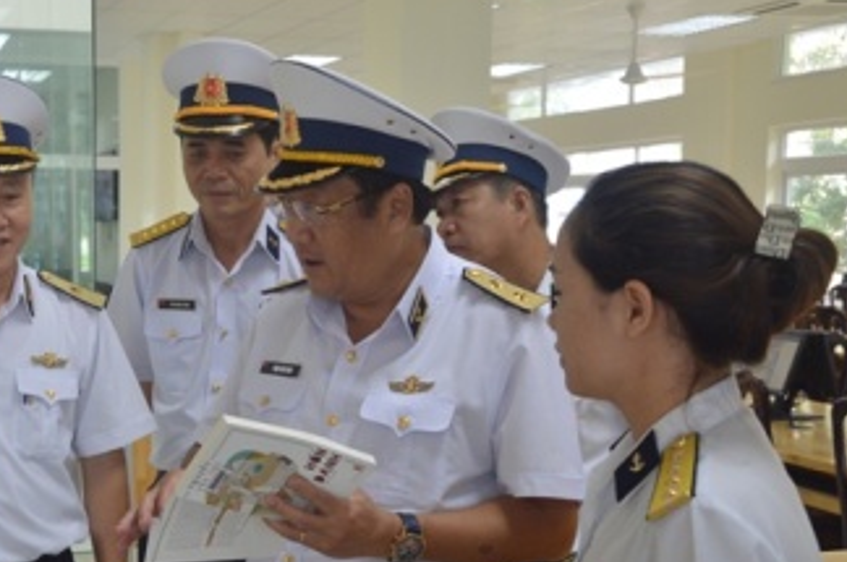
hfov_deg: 33.5
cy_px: 355
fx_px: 1386
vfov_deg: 22.9
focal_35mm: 59
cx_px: 241
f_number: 4
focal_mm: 26
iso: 400
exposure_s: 1/60
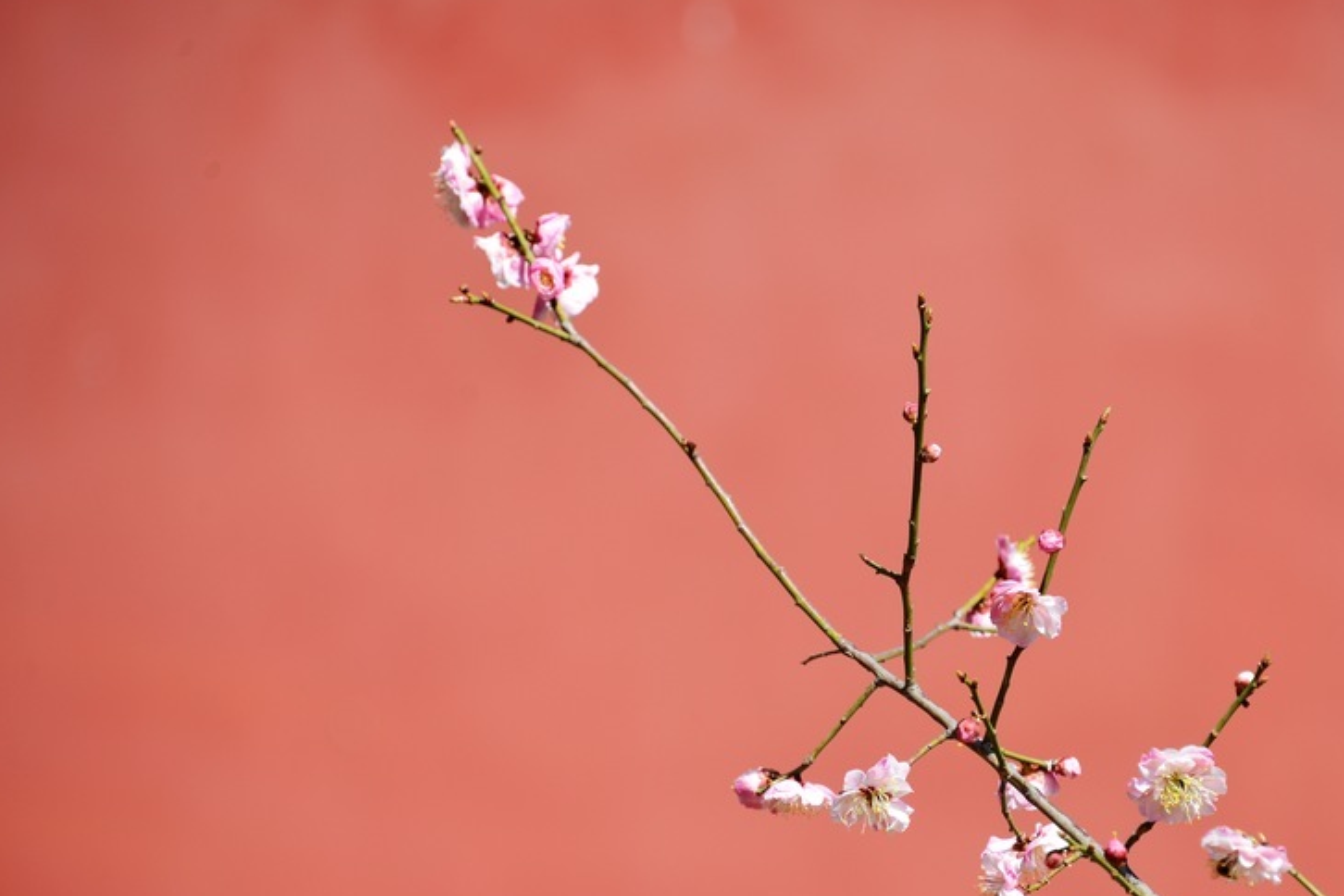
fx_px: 15791
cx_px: 872
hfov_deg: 4.9
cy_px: 606
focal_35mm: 423
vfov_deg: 3.2
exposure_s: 1/640
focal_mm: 300
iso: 250
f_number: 6.3
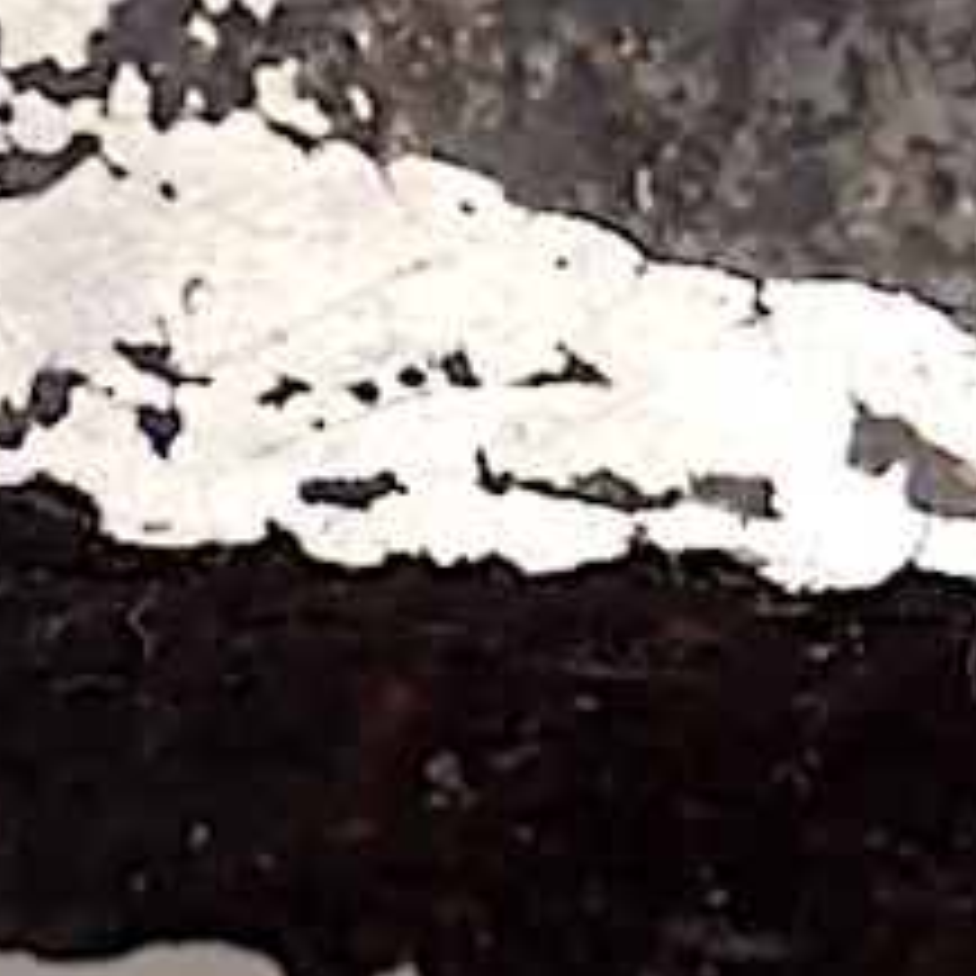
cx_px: -1723
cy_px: 13
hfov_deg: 4.7
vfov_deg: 4.8
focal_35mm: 362
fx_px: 11547
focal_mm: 12.73
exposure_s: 1/125
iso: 100
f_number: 3.9
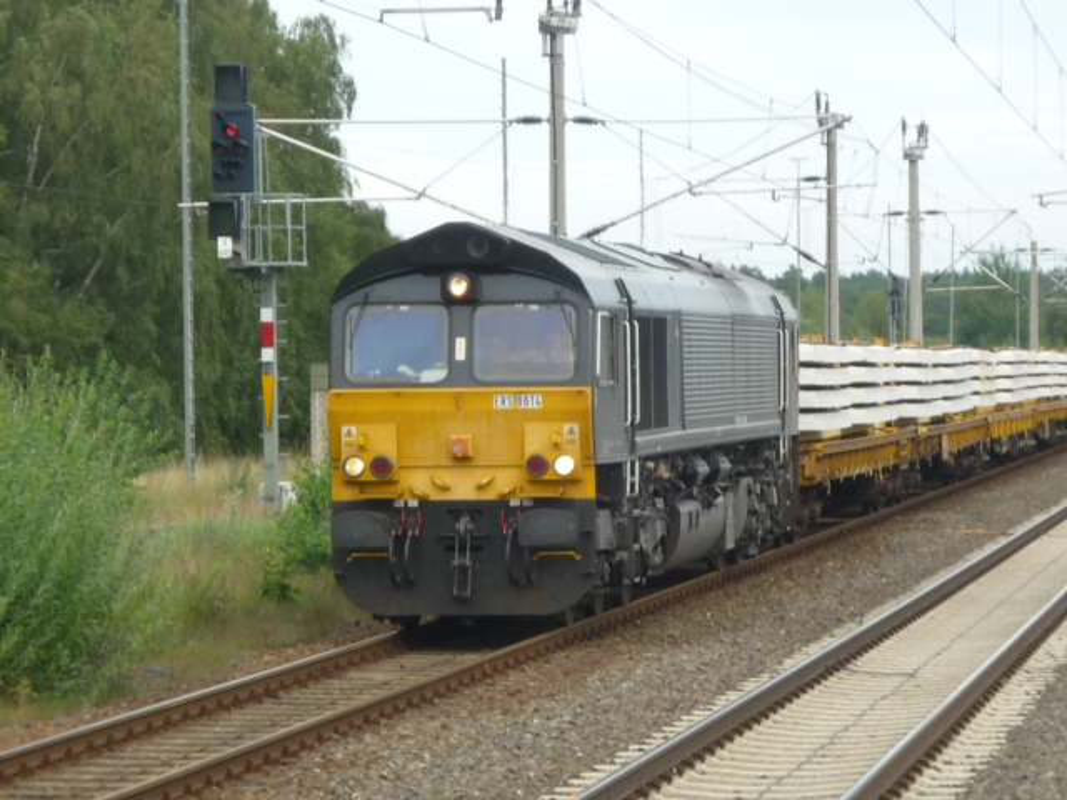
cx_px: 534
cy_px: 400
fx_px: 4932
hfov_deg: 12.3
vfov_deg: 9.3
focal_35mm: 160
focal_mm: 16.5
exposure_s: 1/125
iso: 160
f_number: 5.1
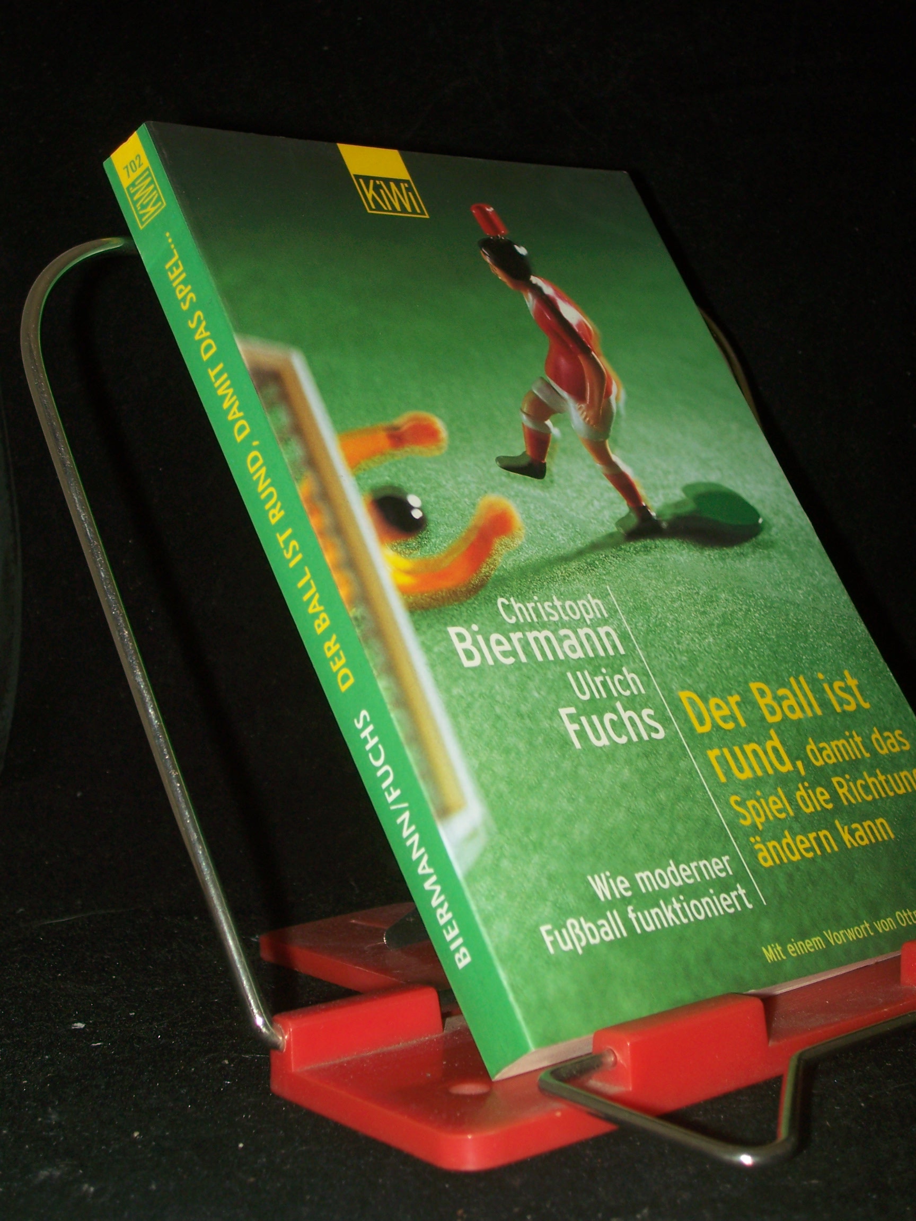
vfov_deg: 36.2
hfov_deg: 27.5
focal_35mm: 53
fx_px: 1870
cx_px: 458
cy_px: 610
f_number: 3.2
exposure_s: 1/80
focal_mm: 8.7
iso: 80
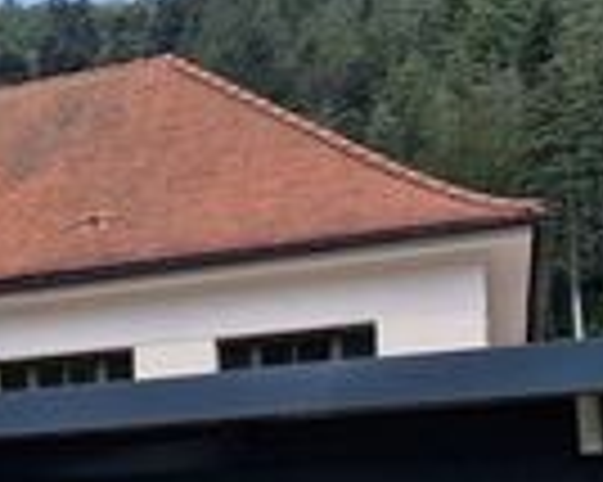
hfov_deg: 15.8
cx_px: -626
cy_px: 500
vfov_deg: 16.0
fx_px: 1676
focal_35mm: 94
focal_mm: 6.4
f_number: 1.8
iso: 50
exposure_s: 1/820
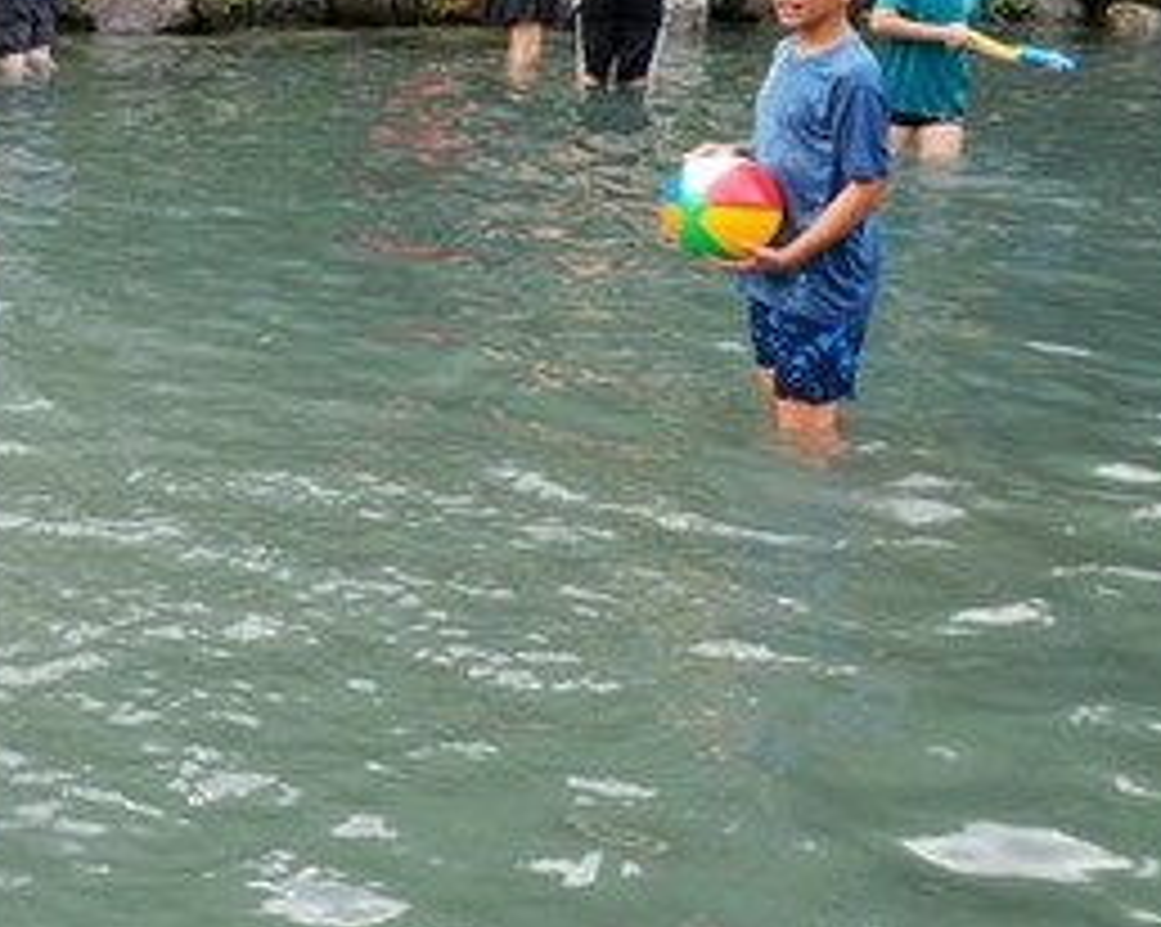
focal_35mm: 68
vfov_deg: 22.0
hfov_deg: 24.1
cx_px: -387
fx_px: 2335
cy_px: 122
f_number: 5
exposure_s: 1/100
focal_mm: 22
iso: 160
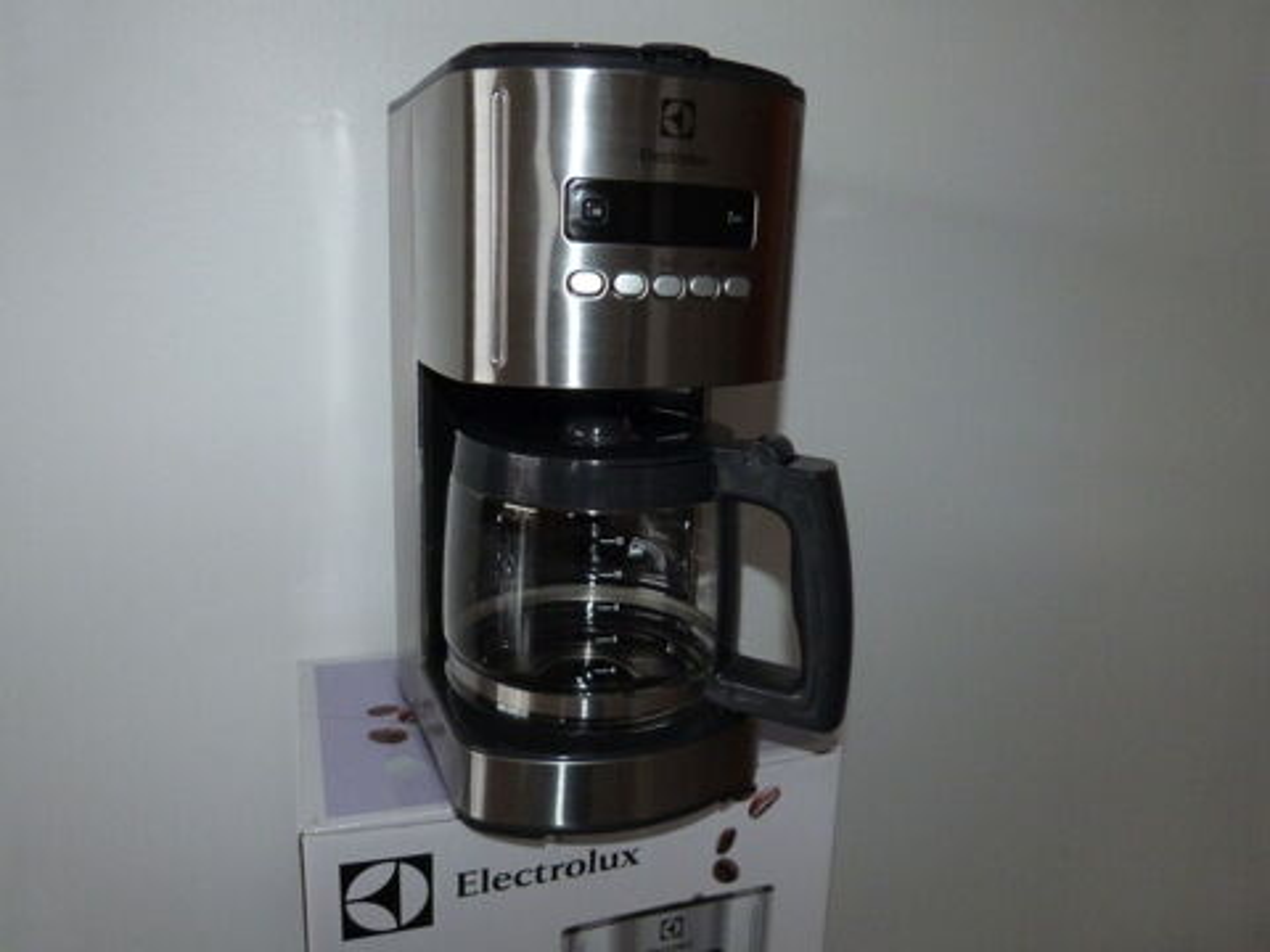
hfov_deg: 69.4
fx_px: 917
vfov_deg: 54.9
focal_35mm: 25
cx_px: 635
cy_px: 476
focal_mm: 4.5
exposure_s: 1/60
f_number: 2.8
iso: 400
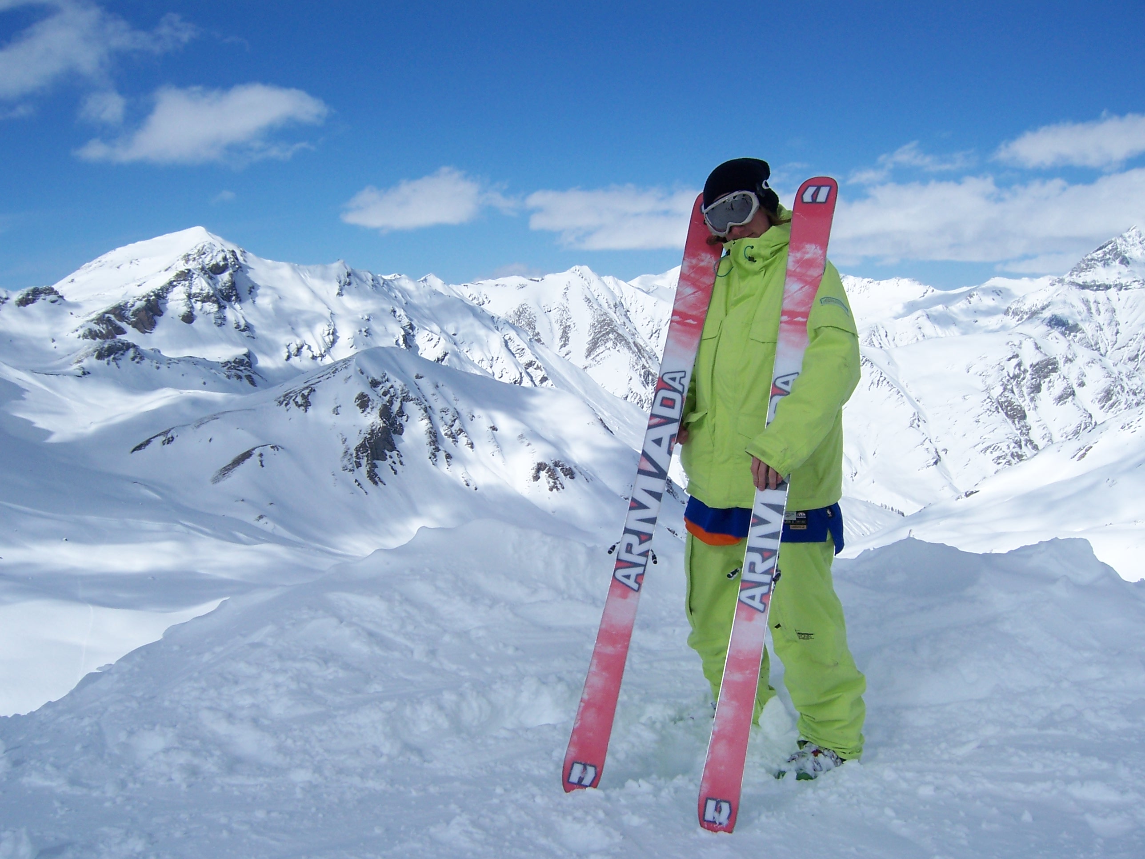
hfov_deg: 51.4
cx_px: 572
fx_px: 1191
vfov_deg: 39.7
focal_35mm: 36
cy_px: 430
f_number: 4.5
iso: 80
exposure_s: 1/1600
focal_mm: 6.2
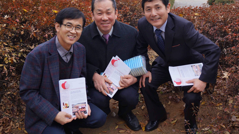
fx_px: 279
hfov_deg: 46.4
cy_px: 49
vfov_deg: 27.0
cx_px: 124
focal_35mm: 44
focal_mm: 24
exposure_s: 1/60
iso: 160
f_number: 4.5
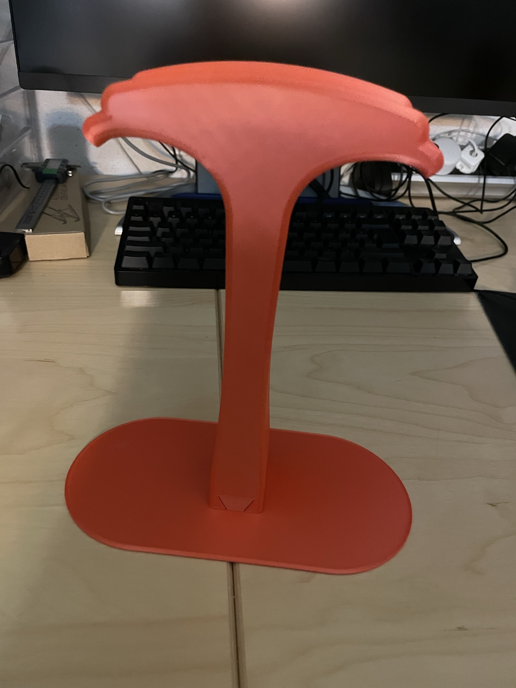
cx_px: 258
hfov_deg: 53.1
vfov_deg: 67.3
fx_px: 517
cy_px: 344
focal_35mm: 26
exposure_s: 1/25
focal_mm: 4.2
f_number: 1.6
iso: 1000
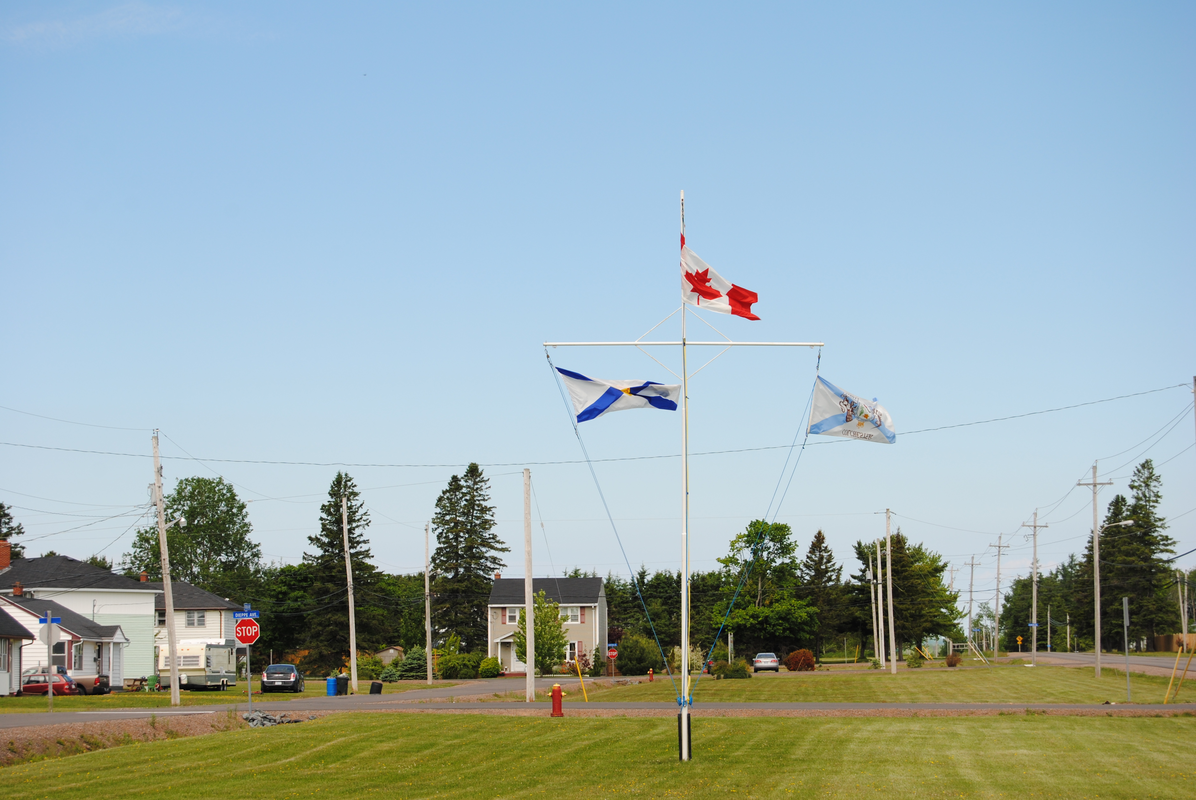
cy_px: 400
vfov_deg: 16.6
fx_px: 2744
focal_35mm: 82
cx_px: 598
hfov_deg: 24.6
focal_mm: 55
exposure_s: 1/250
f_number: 8
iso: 100
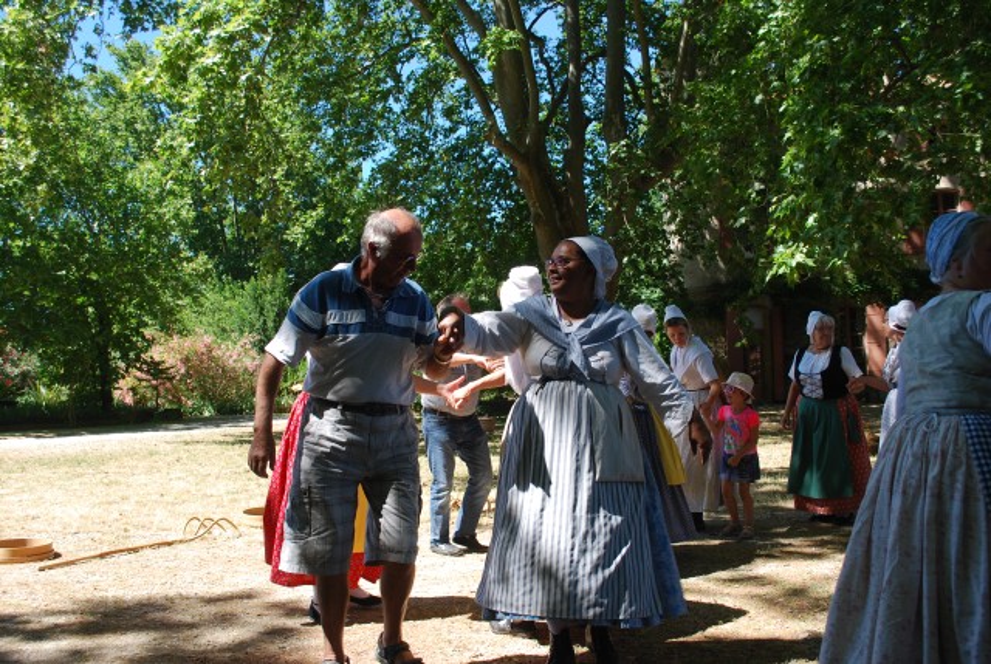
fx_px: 910
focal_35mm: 33
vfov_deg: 40.1
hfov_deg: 57.1
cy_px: 332
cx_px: 496
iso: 100
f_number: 5.6
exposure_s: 1/125
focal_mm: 22
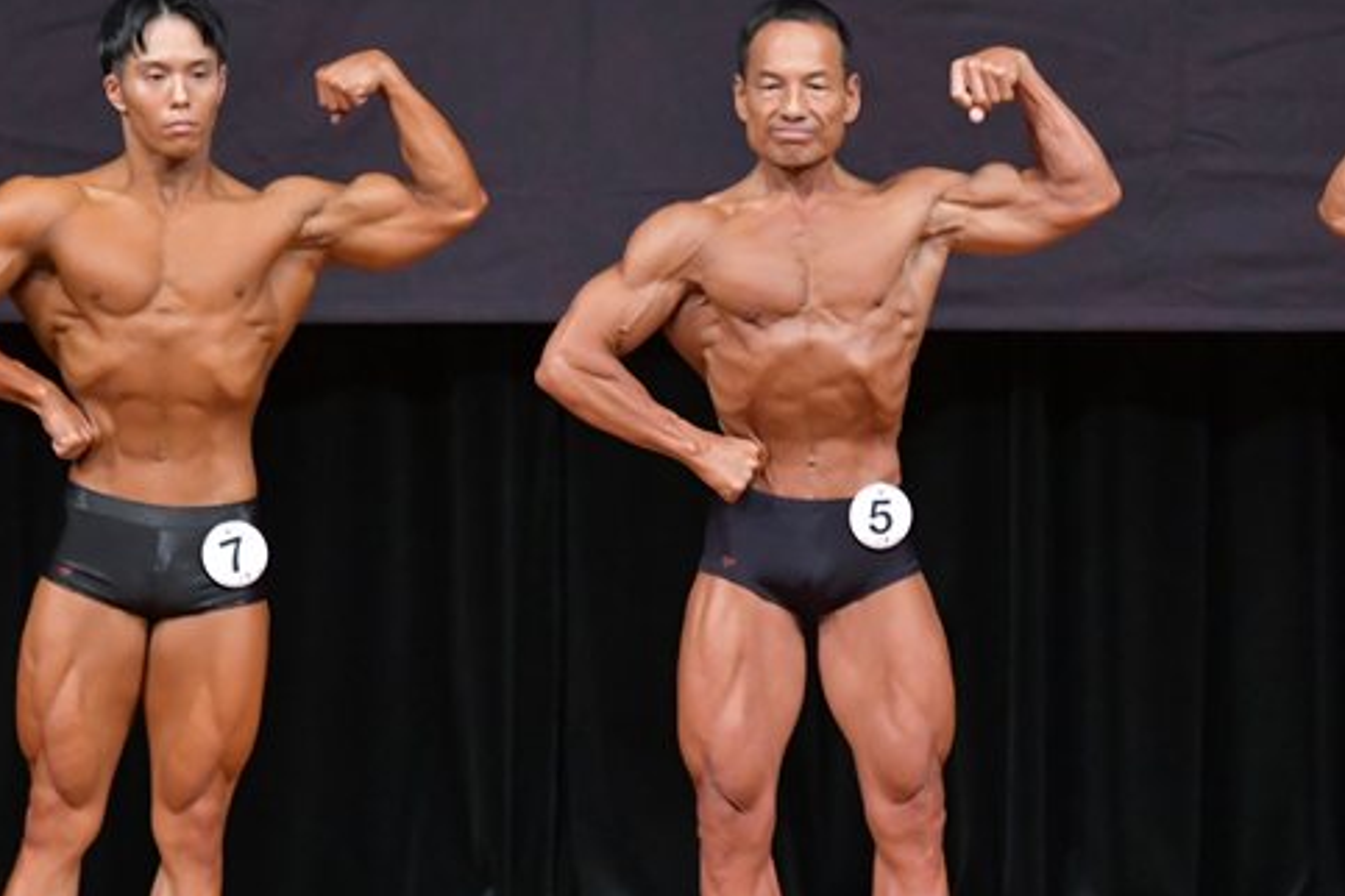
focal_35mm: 433
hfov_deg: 4.8
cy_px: 554
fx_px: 16176
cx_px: 1001
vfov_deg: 3.2
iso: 5000
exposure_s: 1/400
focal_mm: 180
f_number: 5.6
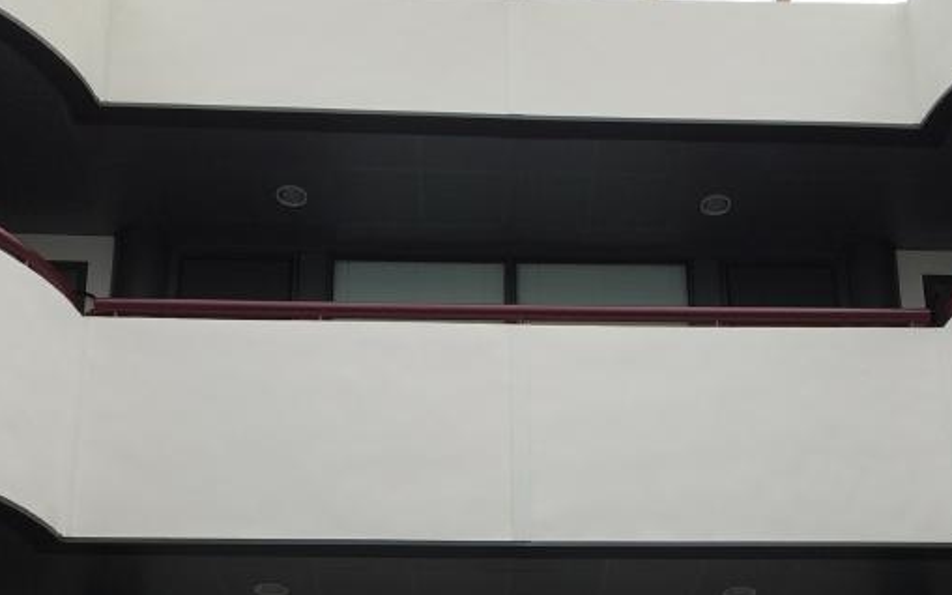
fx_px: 1505
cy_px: 679
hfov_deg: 35.0
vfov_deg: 21.1
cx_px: 546
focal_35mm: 58
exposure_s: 1/138
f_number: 2.2
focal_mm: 4.15
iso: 32
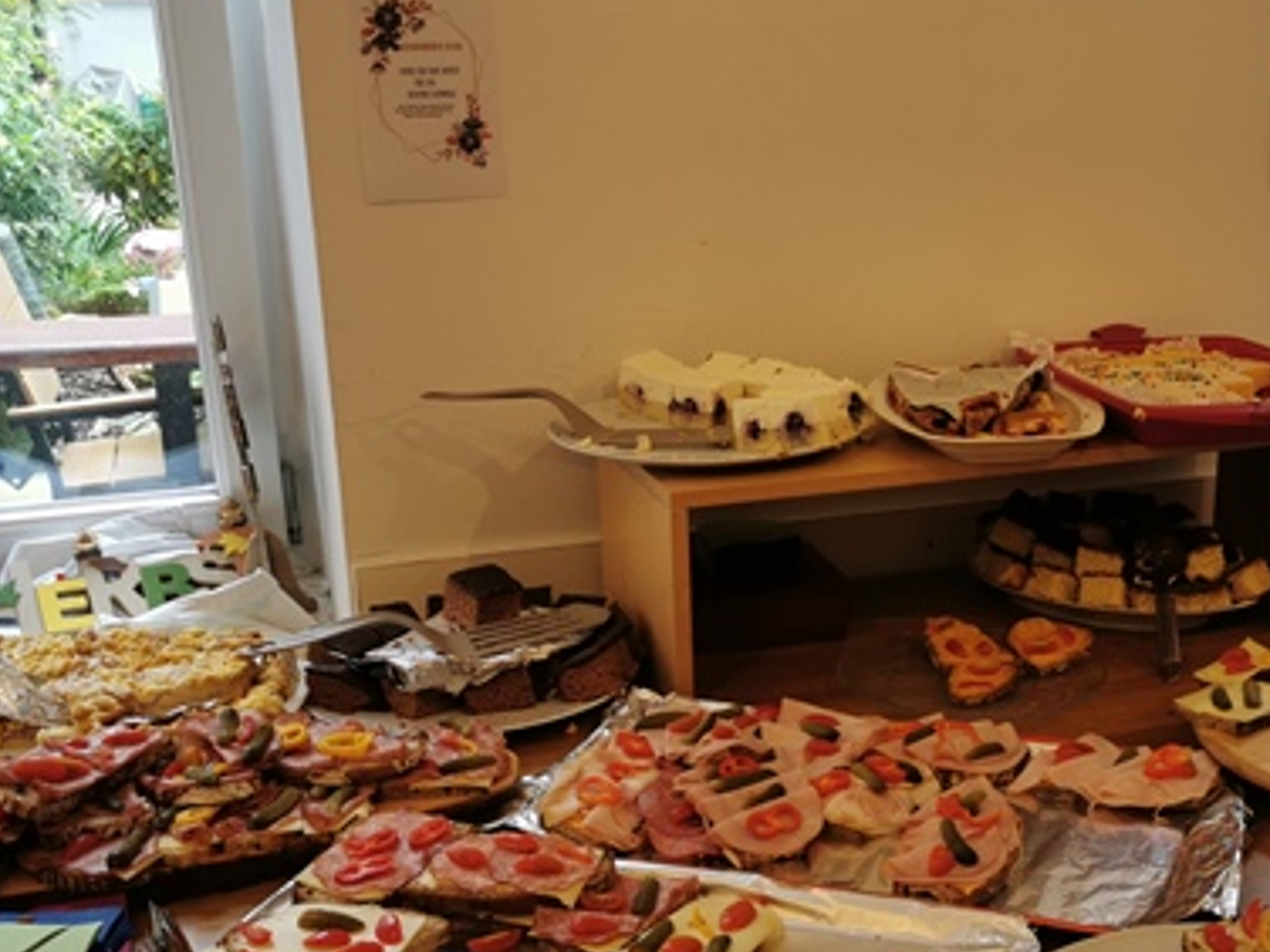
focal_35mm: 46
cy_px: 547
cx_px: 875
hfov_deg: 40.6
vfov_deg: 31.5
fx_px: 1688
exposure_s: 1/100
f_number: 1.8
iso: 64
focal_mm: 5.58
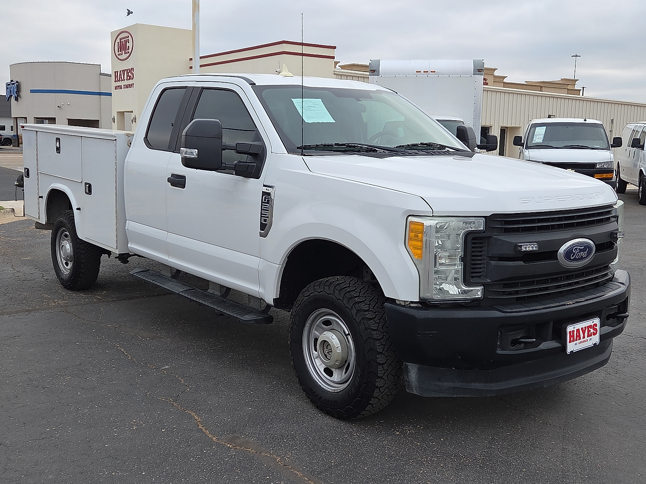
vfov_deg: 36.8
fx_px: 728
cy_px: 242
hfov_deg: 47.9
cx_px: 323
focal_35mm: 39
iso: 76
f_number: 1.8
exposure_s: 1/769
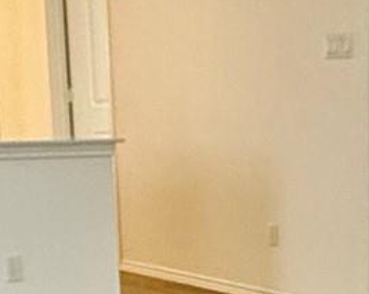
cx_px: 373
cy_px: 388
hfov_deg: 17.8
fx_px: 1145
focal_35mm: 105
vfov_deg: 14.0
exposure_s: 1/120
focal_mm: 2.22
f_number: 2.2
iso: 320
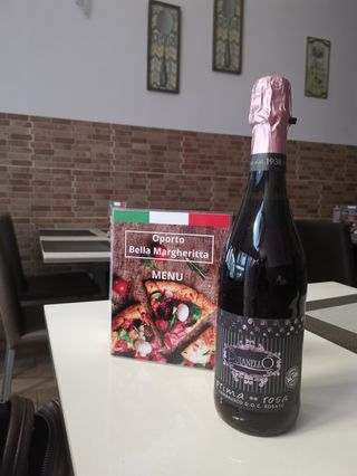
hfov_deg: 51.4
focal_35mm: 27
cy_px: 238
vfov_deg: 65.3
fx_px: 371
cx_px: 178
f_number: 1.8
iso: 640
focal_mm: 5.58
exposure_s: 1/33.3
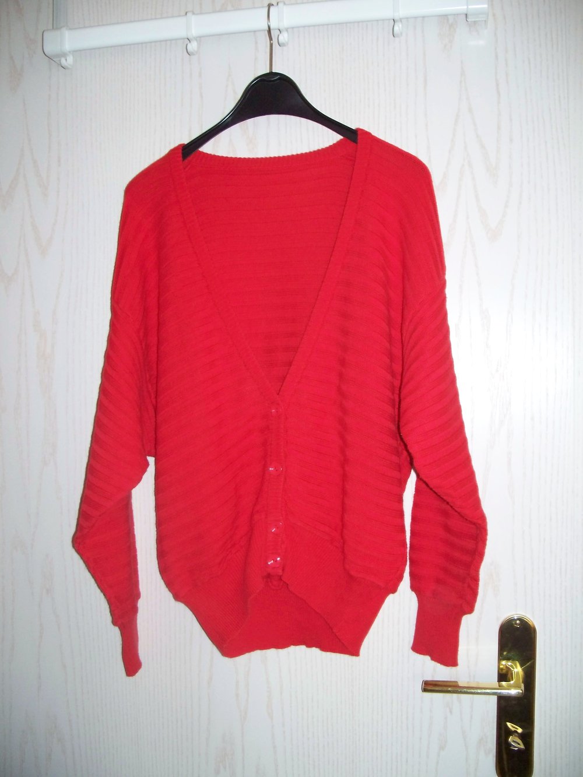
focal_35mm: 37
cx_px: 292
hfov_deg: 38.7
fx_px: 831
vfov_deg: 50.1
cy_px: 388
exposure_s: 1/60
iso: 400
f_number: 2.8
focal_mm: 7.8
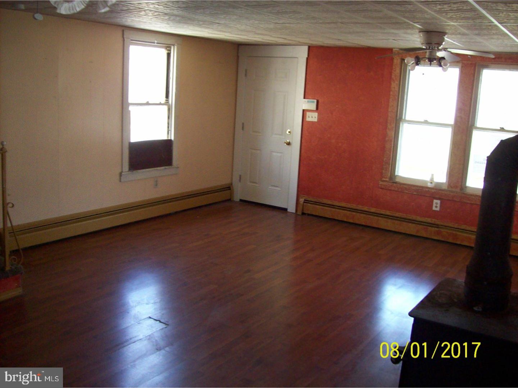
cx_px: 259
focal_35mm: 36
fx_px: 539
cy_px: 194
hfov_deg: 51.4
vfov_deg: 39.7
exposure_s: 1/64
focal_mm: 6
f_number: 2.7
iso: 200
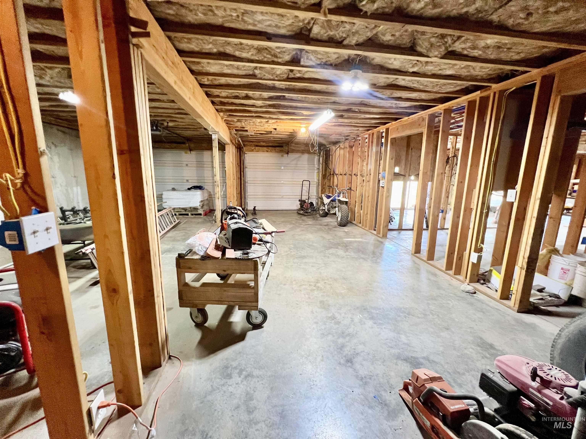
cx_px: 293
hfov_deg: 106.2
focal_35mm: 13
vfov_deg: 89.9
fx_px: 220
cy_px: 220
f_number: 1.8
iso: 320
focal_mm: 1.57
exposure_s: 1/60
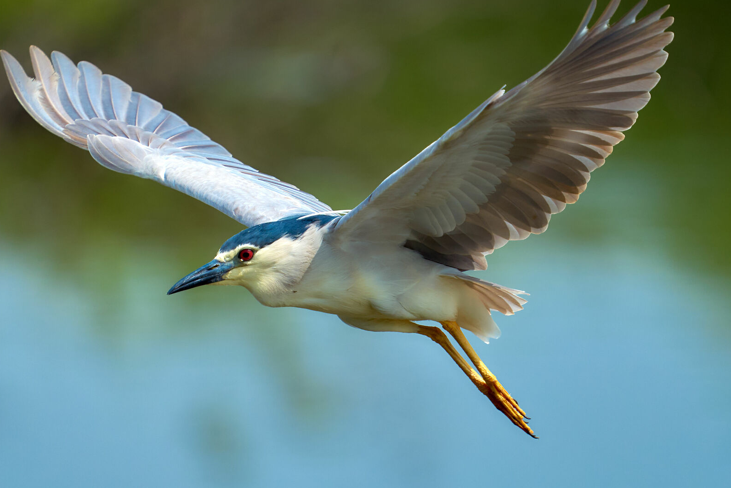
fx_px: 18377
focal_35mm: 905
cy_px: 232
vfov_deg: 1.5
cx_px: 383
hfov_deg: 2.3
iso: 1600
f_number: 6.3
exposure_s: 1/3200
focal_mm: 600
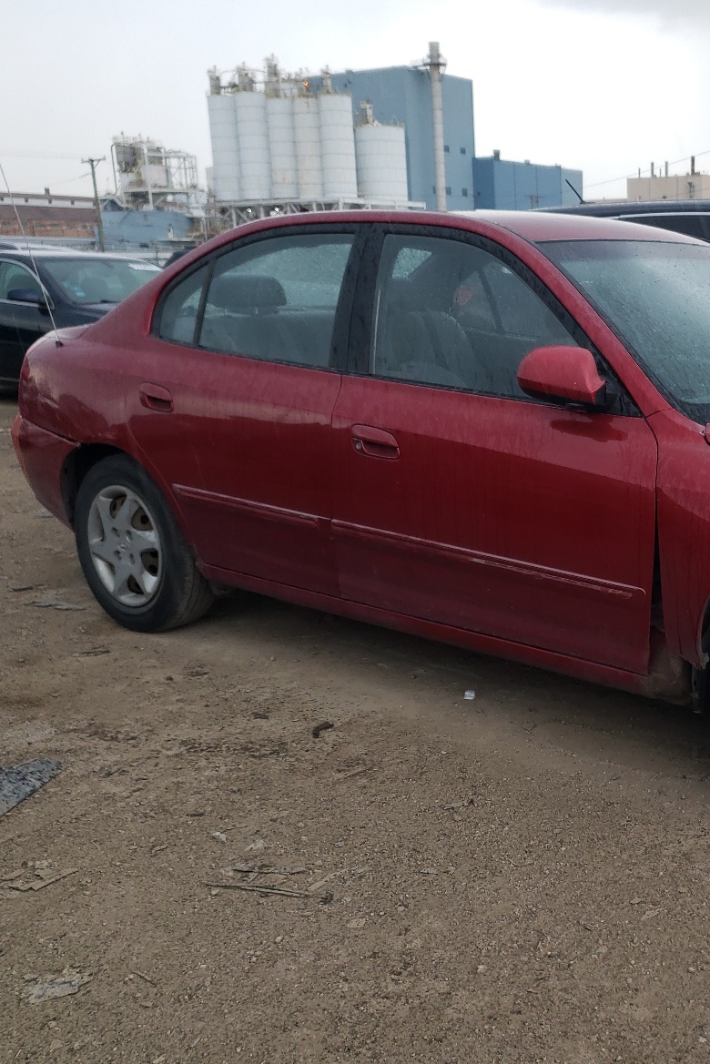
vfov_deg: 51.9
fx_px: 1094
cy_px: 540
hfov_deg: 33.8
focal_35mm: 37
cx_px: 652
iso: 54
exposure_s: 1/120
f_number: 1.5
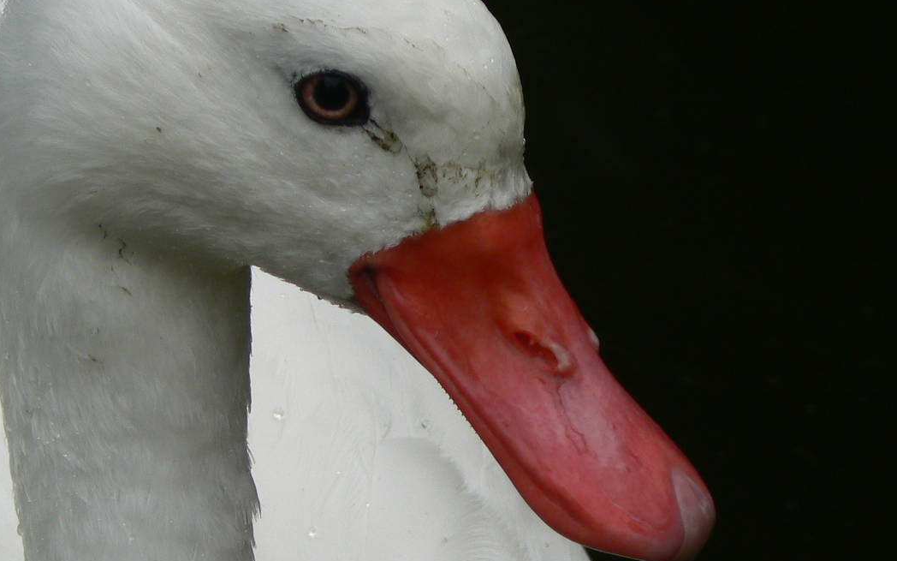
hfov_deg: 3.2
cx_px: 352
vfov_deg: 2.0
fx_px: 15988
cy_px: 451
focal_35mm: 654
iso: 80
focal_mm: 67.3
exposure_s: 1/200
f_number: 5.6
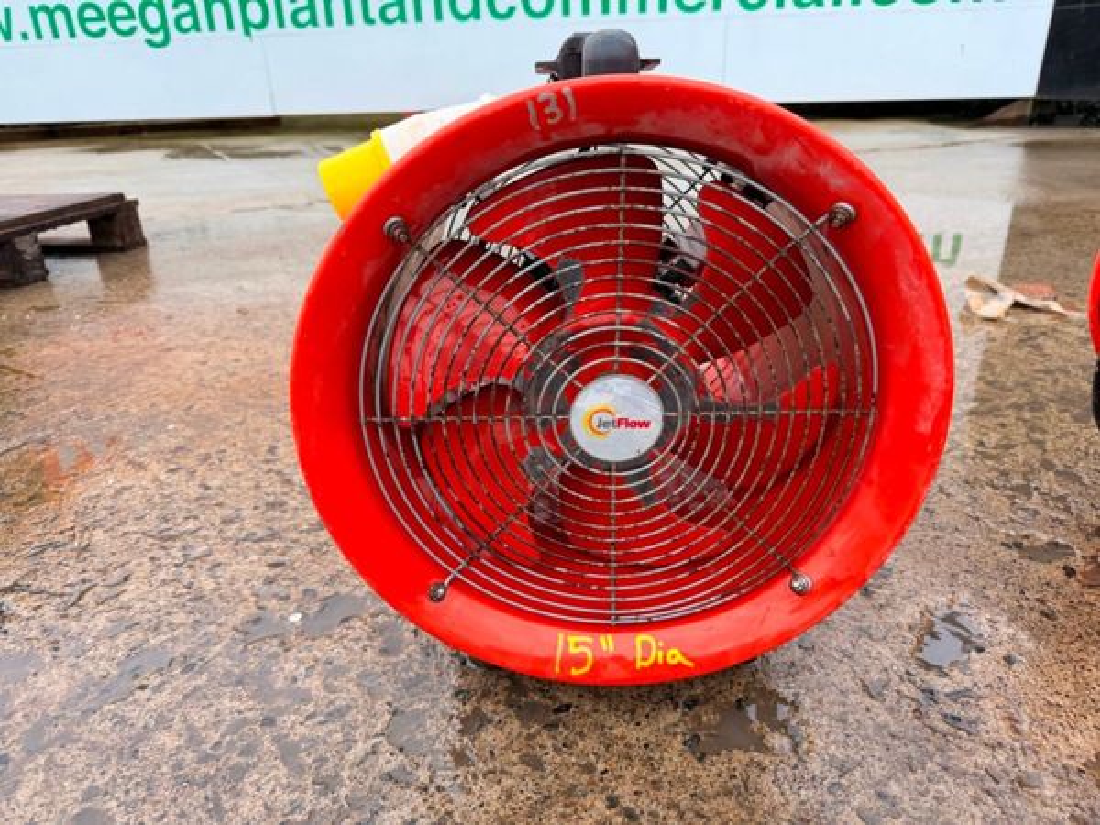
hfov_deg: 71.6
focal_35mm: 24
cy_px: 412
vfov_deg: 56.8
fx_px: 763
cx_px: 550
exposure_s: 1/551
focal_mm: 6.76
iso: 100
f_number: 1.78
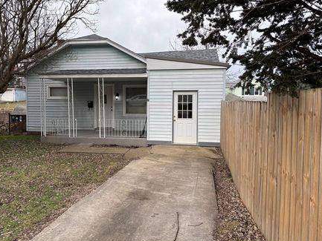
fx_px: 279
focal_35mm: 30
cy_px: 115
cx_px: 144
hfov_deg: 59.8
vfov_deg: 46.8
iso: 50
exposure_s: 1/887
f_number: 1.6
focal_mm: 5.96
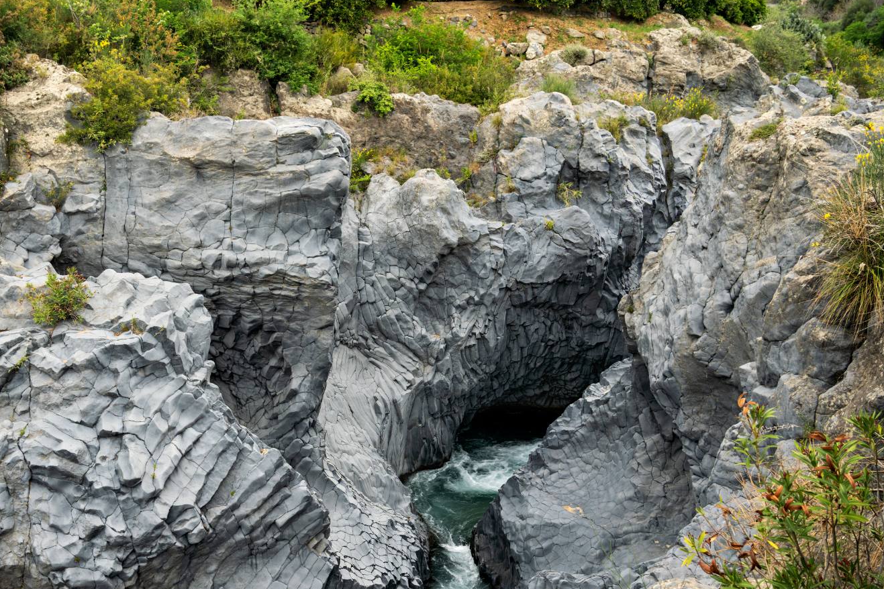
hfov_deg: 53.7
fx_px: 859
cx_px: 322
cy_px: 352
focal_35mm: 35
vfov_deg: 37.7
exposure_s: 1/160
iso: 320
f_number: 4
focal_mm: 24
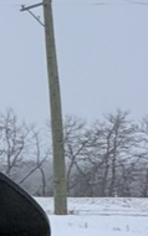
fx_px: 831
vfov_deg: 16.2
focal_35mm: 129
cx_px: -838
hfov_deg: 4.6
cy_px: 129
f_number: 2.2
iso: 40
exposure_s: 1/269
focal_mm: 2.22
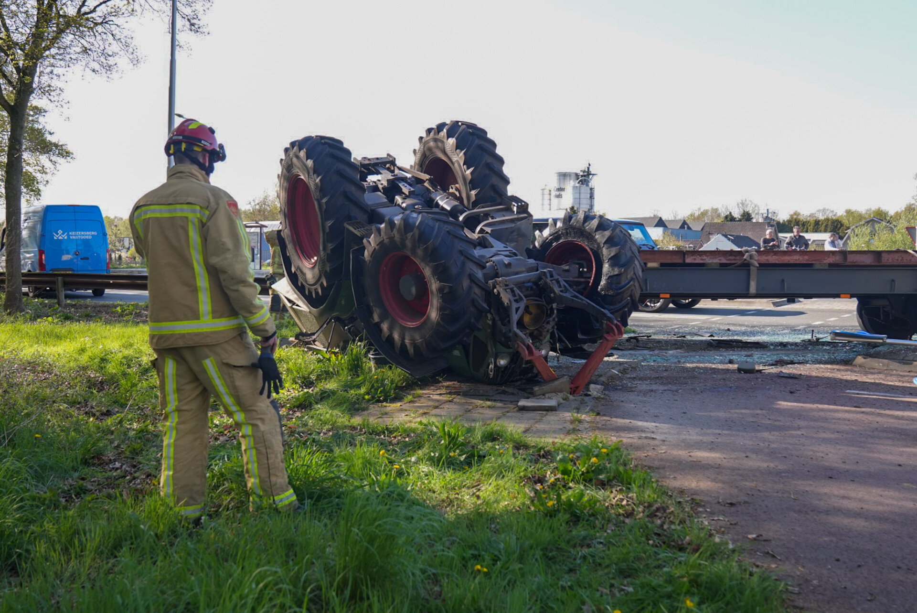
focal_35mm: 36
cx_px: 458
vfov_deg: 36.9
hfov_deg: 53.1
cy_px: 306
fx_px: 918
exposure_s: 1/640
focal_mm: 24
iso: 320
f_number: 3.5
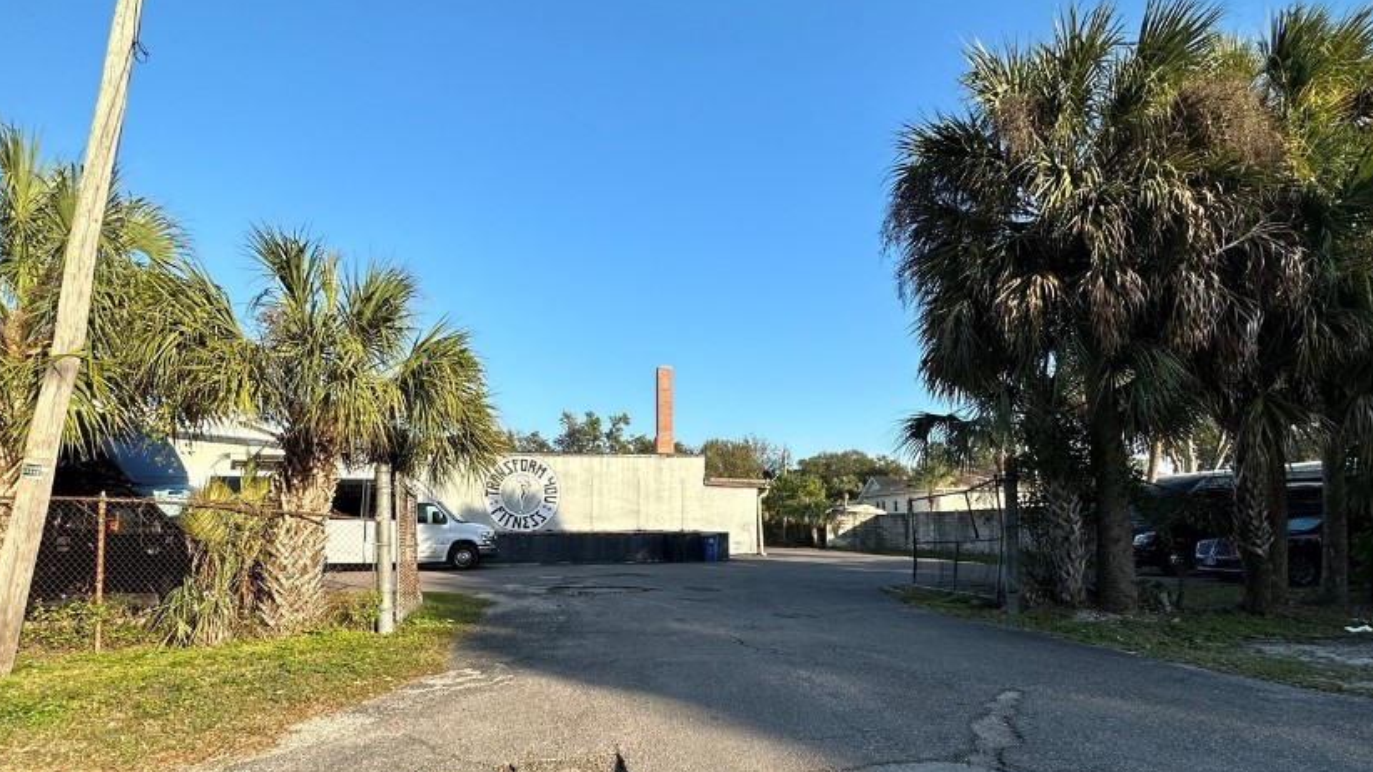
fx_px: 692
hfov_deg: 89.6
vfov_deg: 57.8
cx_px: 676
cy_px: 471
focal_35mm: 19
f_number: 2.2
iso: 50
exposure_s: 1/1276
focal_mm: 2.22
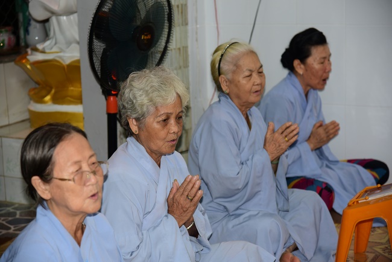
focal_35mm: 78
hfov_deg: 26.0
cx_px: 196
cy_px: 131
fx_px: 850
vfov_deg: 17.5
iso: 320
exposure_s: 1/60
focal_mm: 78
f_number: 4
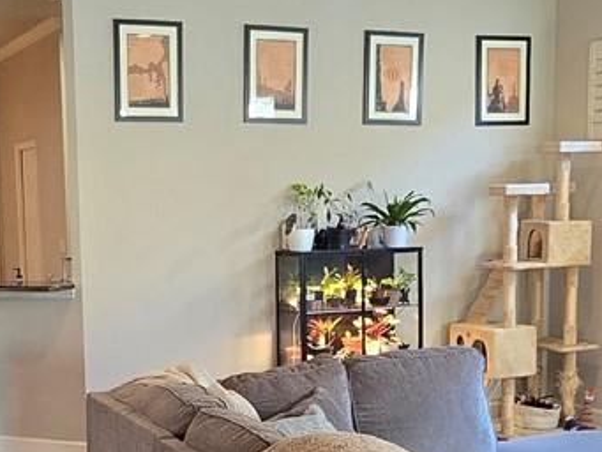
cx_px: 192
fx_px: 1061
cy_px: 373
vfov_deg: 23.6
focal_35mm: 61
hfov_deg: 31.4
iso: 250
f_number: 2.2
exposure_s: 1/60
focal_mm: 2.2
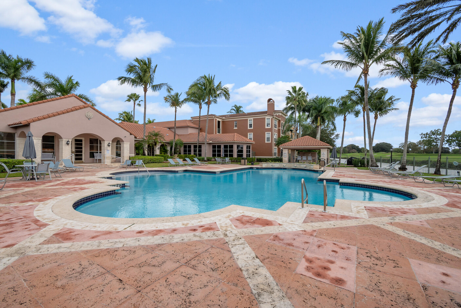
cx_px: 230
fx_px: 192
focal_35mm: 15
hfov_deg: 100.4
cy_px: 154
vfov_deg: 77.3
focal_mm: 10
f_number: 8
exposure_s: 1/160
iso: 100
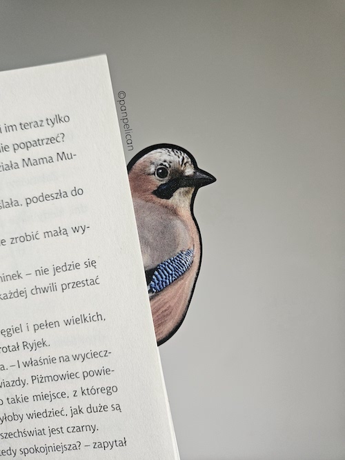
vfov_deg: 73.9
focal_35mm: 23
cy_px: 230
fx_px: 306
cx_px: 172
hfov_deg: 58.9
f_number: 1.8
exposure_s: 1/100
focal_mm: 5.4
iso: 640
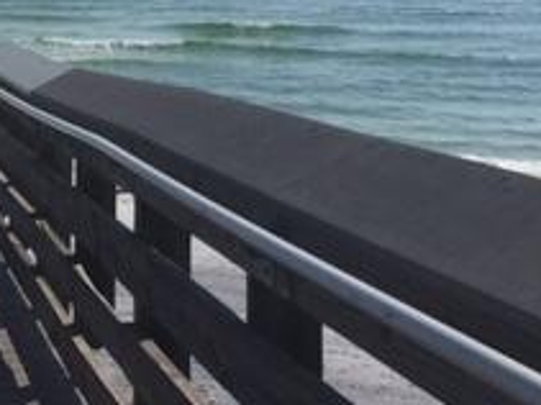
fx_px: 1375
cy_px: -46
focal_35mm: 88
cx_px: -256
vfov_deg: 16.3
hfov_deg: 19.6
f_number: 2.2
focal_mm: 4.15
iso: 32
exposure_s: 1/6623
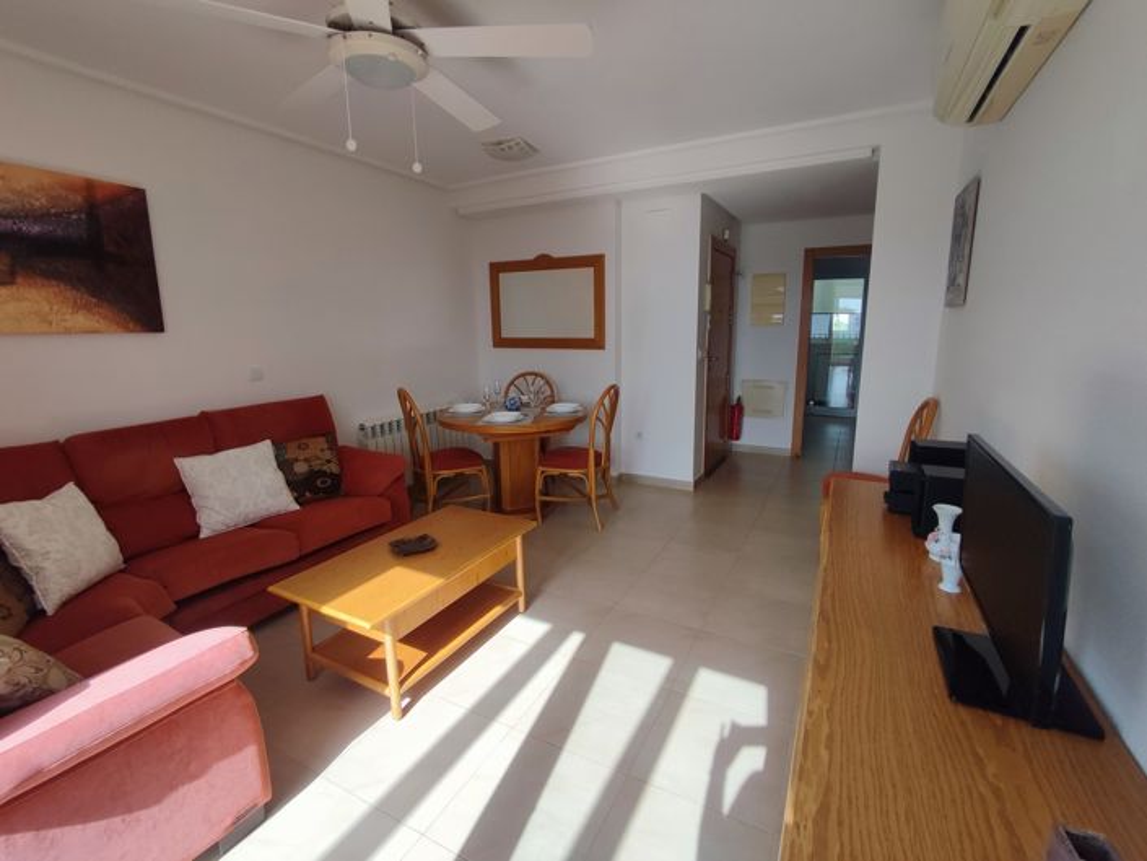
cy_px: 430
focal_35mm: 16
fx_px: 530
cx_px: 574
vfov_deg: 78.1
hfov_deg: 94.5
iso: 50
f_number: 2.2
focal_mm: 1.65
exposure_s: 1/552
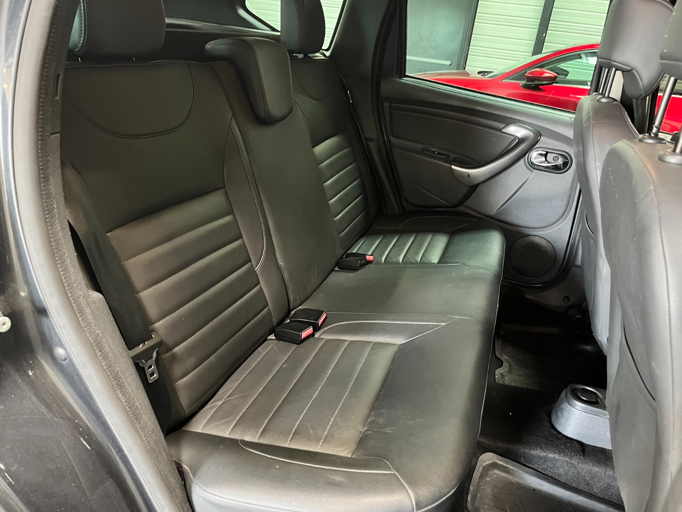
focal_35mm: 26
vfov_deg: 53.1
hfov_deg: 67.3
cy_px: 256
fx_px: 512
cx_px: 341
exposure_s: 1/25
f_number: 1.6
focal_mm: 5.1
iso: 640
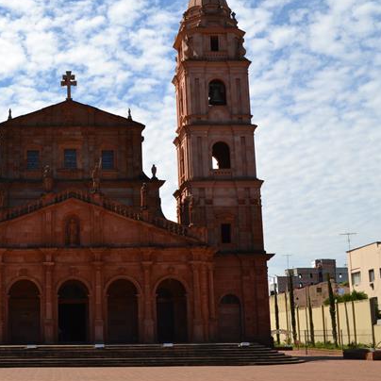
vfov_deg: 29.0
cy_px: 160
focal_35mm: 59
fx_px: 735
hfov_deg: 28.3
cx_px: 65
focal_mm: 26
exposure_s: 1/200
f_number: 10
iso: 100
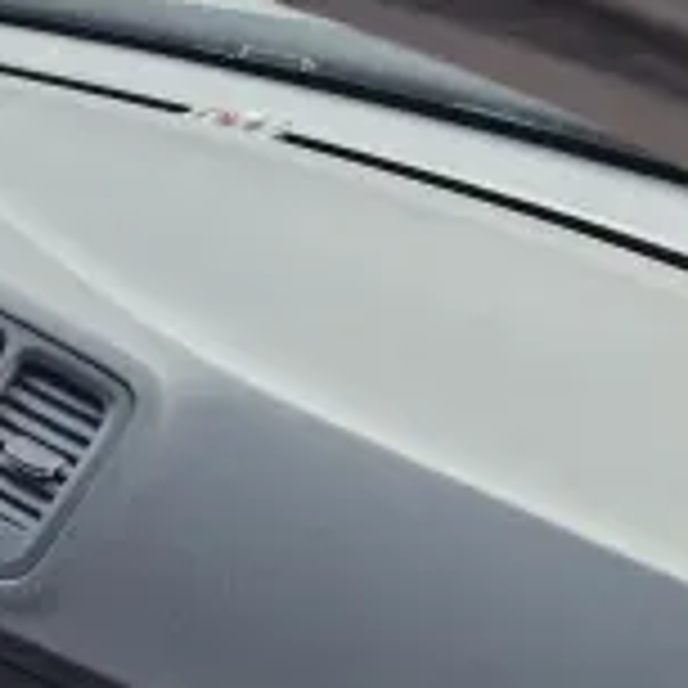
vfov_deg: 18.8
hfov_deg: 17.7
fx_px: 1911
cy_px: 917
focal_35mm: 85
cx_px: -427
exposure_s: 1/120
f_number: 1.8
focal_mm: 6.4
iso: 800
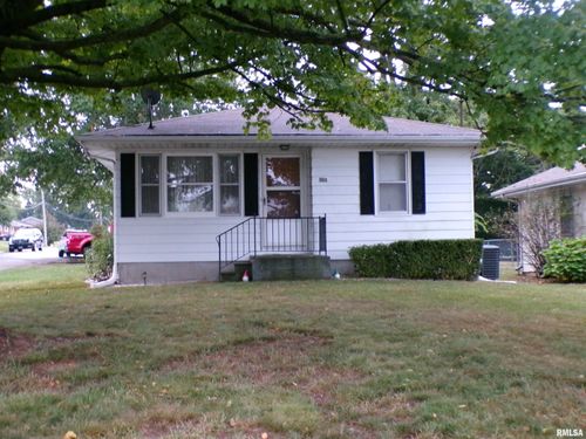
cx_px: 293
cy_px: 220
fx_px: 711
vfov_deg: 34.3
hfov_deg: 44.8
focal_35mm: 42
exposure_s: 1/17
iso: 800
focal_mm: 7.6
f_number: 3.4
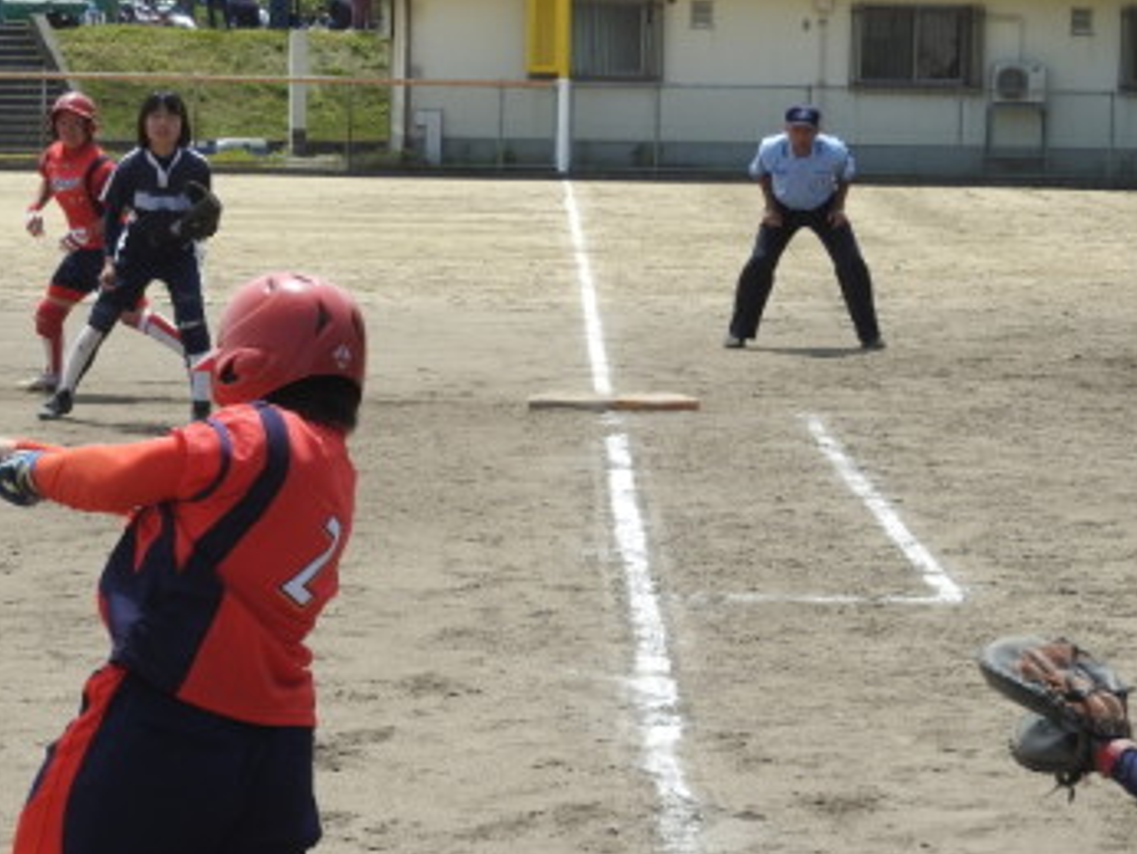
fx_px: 5982
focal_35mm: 182
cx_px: 483
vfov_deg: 8.2
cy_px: 604
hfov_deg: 10.9
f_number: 4.8
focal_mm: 18.8
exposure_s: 1/500
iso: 100
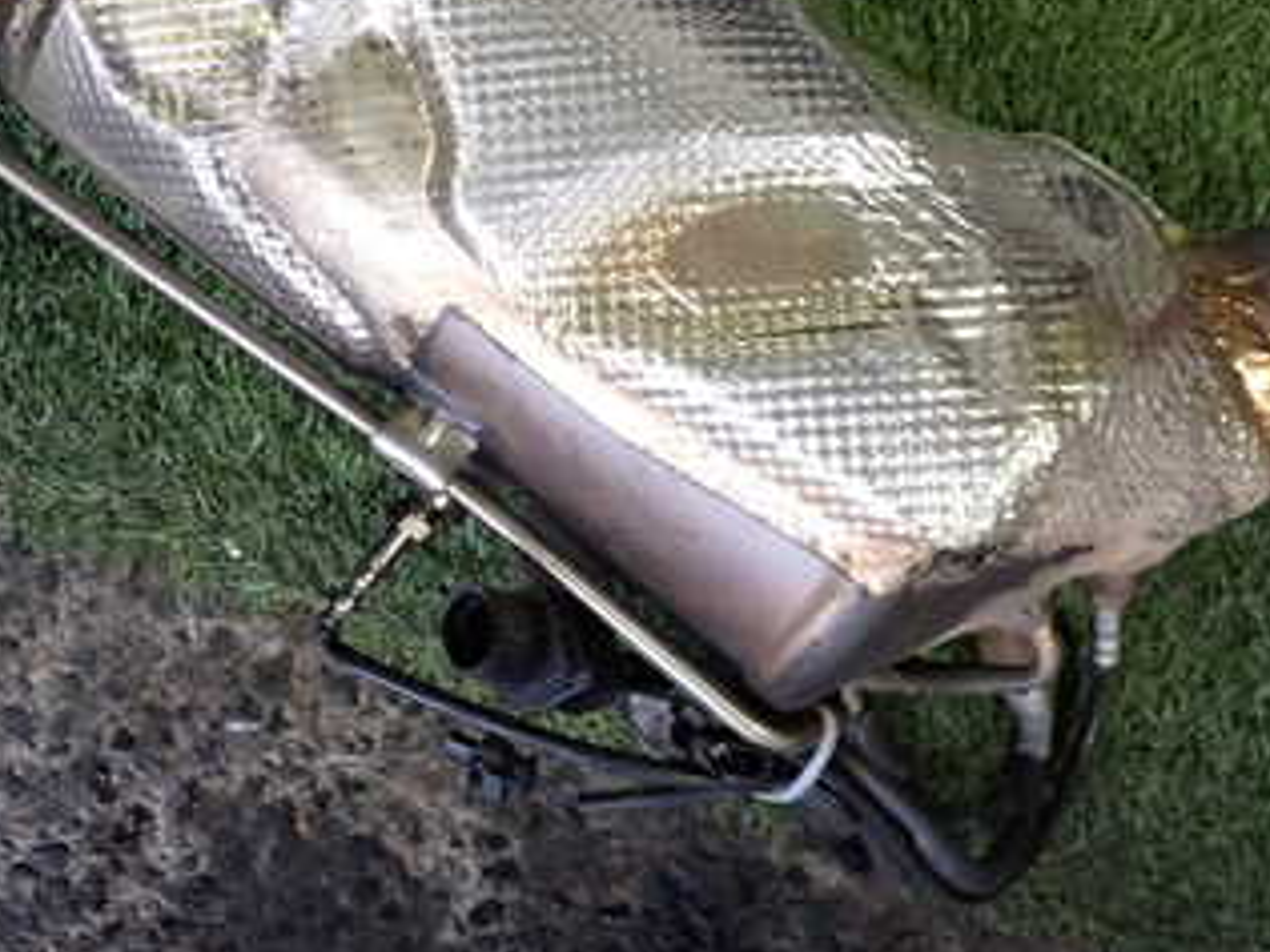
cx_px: 402
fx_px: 2091
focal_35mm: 57
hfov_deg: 33.4
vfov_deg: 25.4
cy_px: 265
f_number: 2.3
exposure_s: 1/30
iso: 320
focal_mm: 5.4
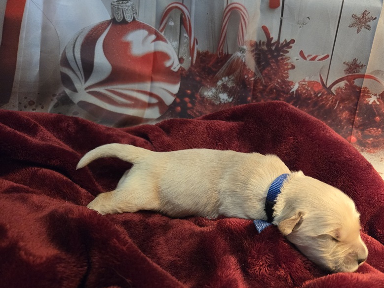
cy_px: 153
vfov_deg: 53.0
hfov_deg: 67.0
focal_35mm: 26
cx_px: 217
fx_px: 289
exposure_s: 1/60
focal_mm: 5.4
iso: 640
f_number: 1.8
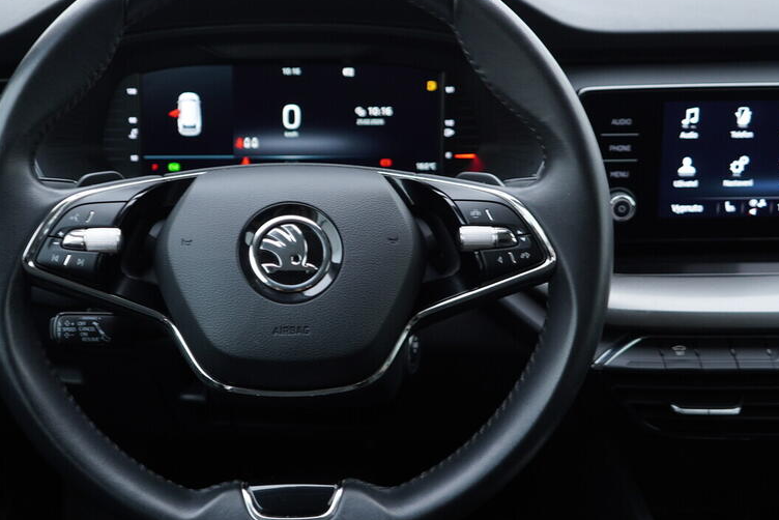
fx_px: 1061
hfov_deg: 40.2
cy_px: 230
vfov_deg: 27.5
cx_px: 313
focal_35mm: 49
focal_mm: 24
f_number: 2.8
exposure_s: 1/40
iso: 200
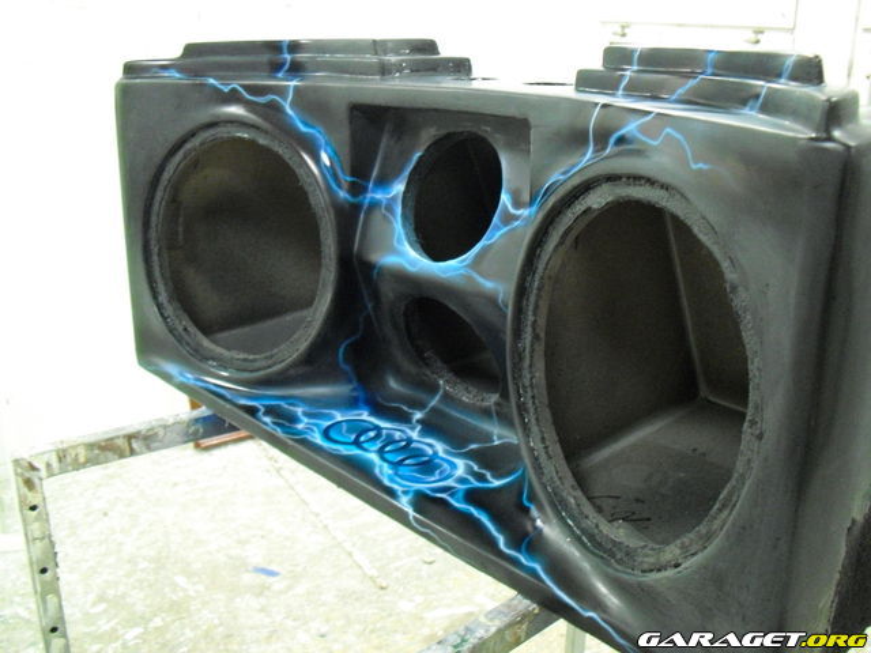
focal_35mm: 36
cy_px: 326
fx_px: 906
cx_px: 436
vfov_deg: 39.7
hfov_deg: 51.4
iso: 800
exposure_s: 1/40
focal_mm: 6.3
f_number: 3.1
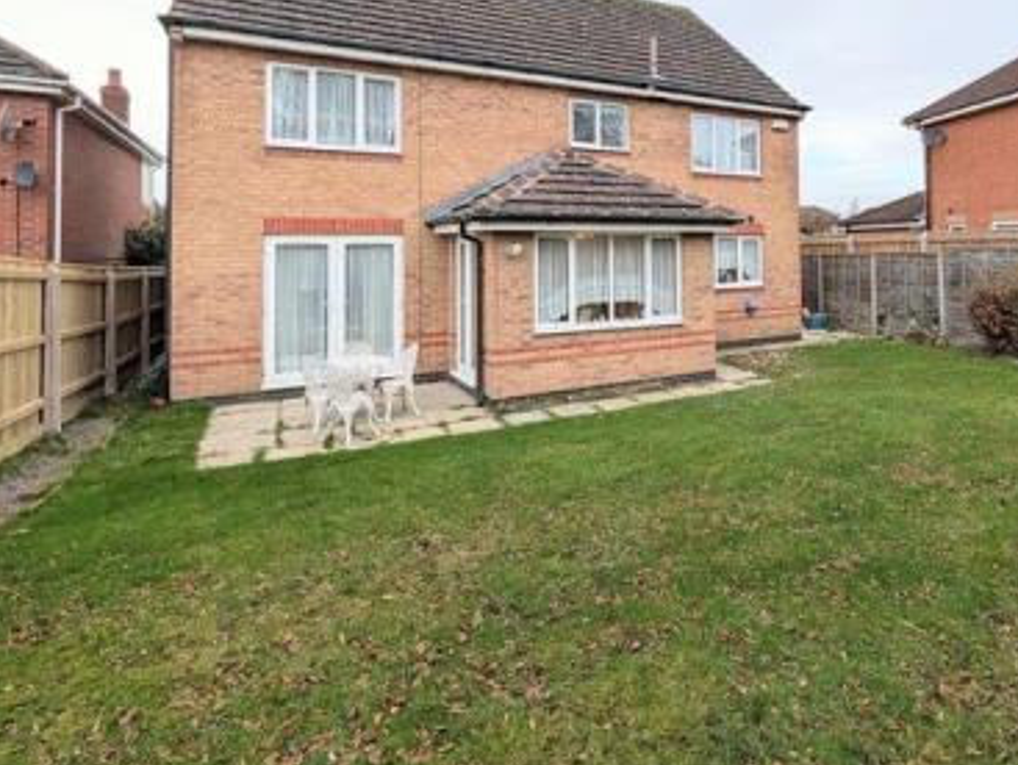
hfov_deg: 82.8
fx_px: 559
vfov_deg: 66.0
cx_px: 645
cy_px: 226
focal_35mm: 19
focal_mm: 2.02
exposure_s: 1/501
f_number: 1.7
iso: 58
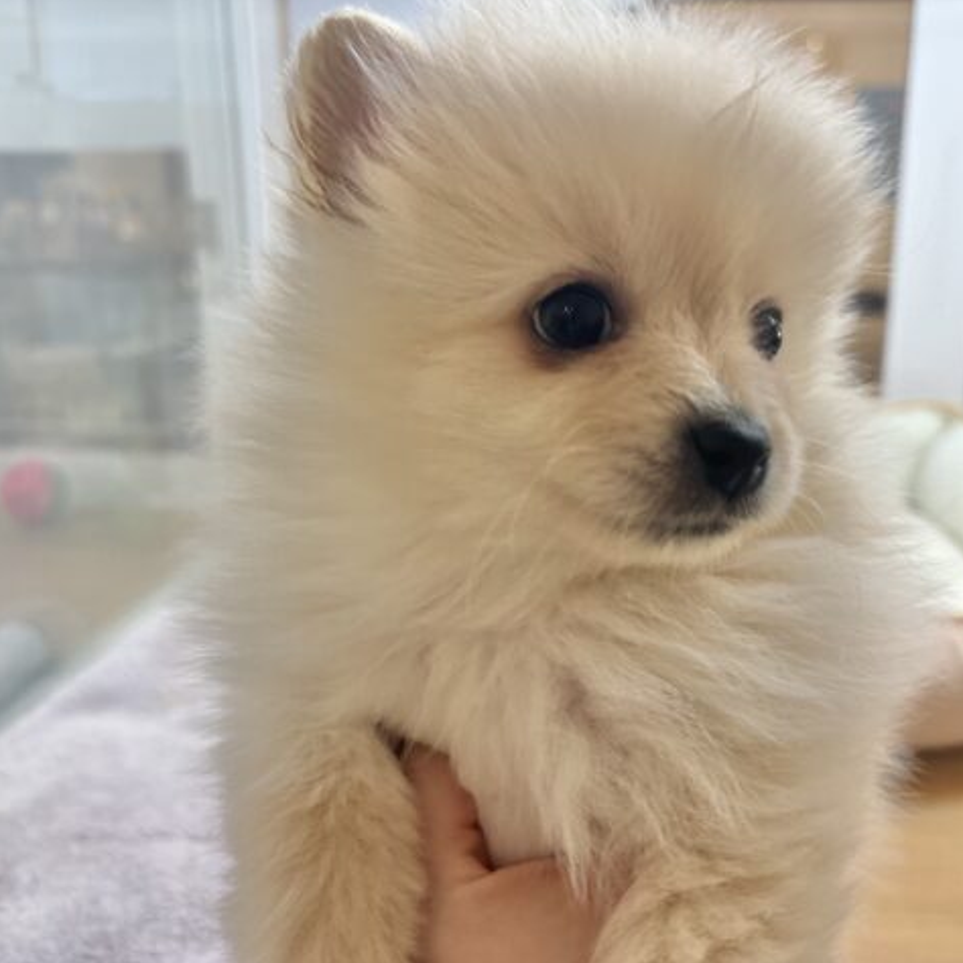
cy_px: 482
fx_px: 976
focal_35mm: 31
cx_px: 563
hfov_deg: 52.3
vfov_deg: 52.5
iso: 64
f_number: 1.6
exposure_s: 1/100
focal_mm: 5.96
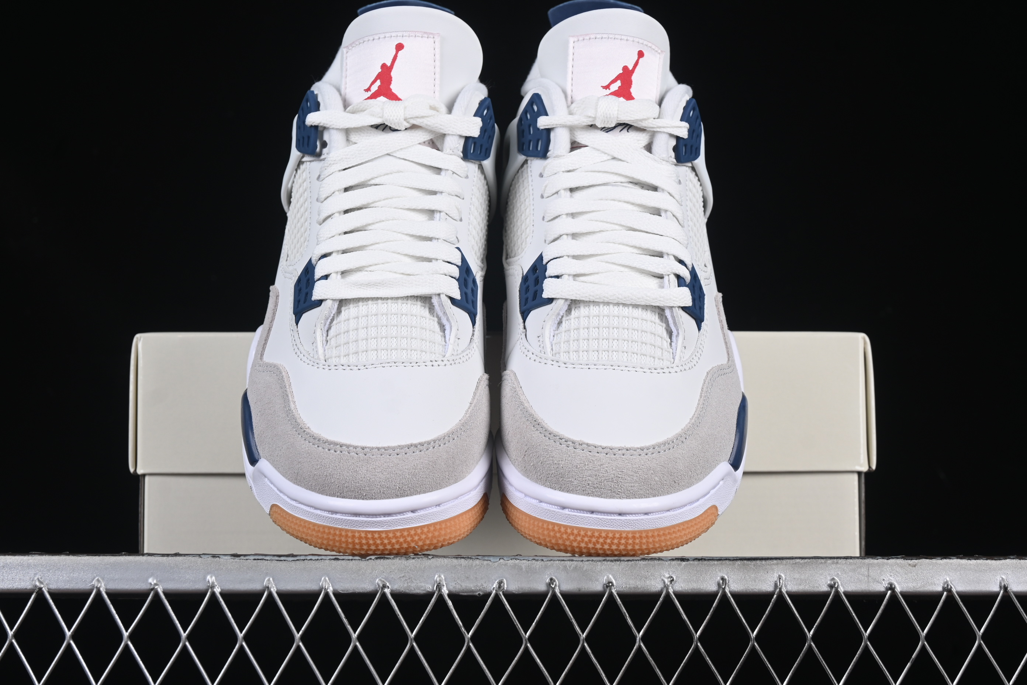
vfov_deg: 18.2
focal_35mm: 75
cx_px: 514
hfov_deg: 27.0
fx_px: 2139
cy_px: 342
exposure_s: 1/80
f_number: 8
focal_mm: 50
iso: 160
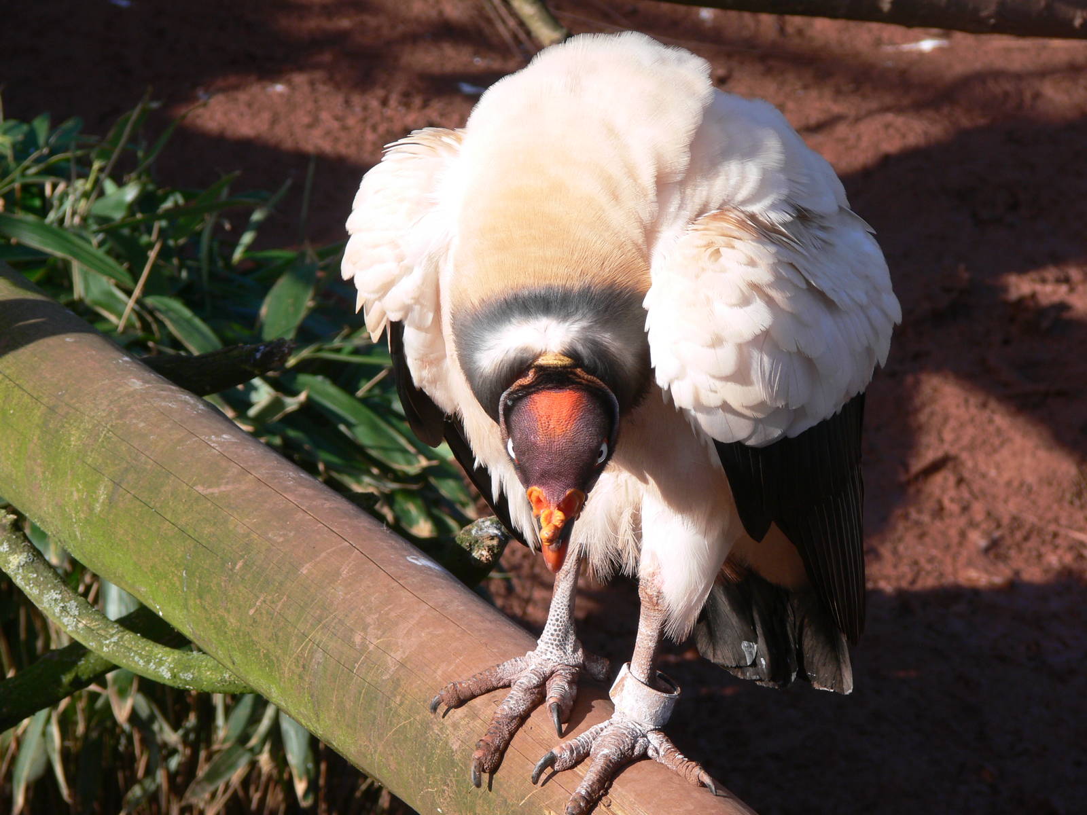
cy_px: 408
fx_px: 6877
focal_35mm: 219
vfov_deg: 6.8
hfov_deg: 9.0
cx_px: 544
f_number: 5.6
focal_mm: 46.3
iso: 80
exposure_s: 1/200
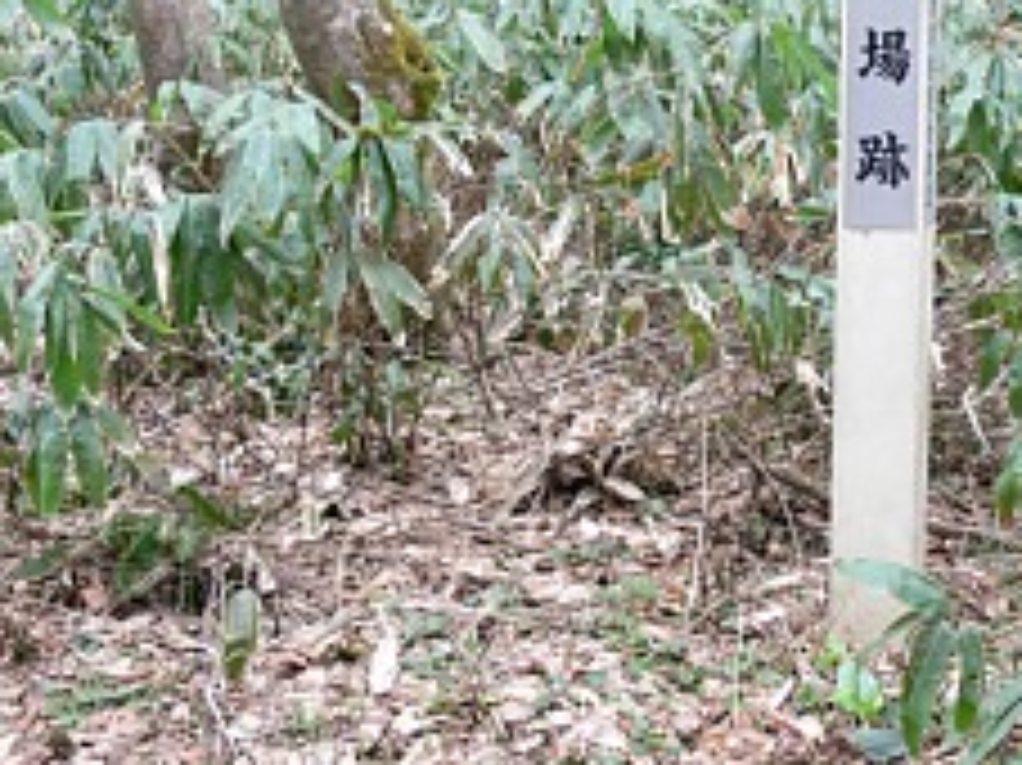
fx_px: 1977
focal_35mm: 67
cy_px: 108
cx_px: 657
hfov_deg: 28.8
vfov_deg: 21.5
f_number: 2.8
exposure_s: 1/50
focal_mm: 8.1
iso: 80
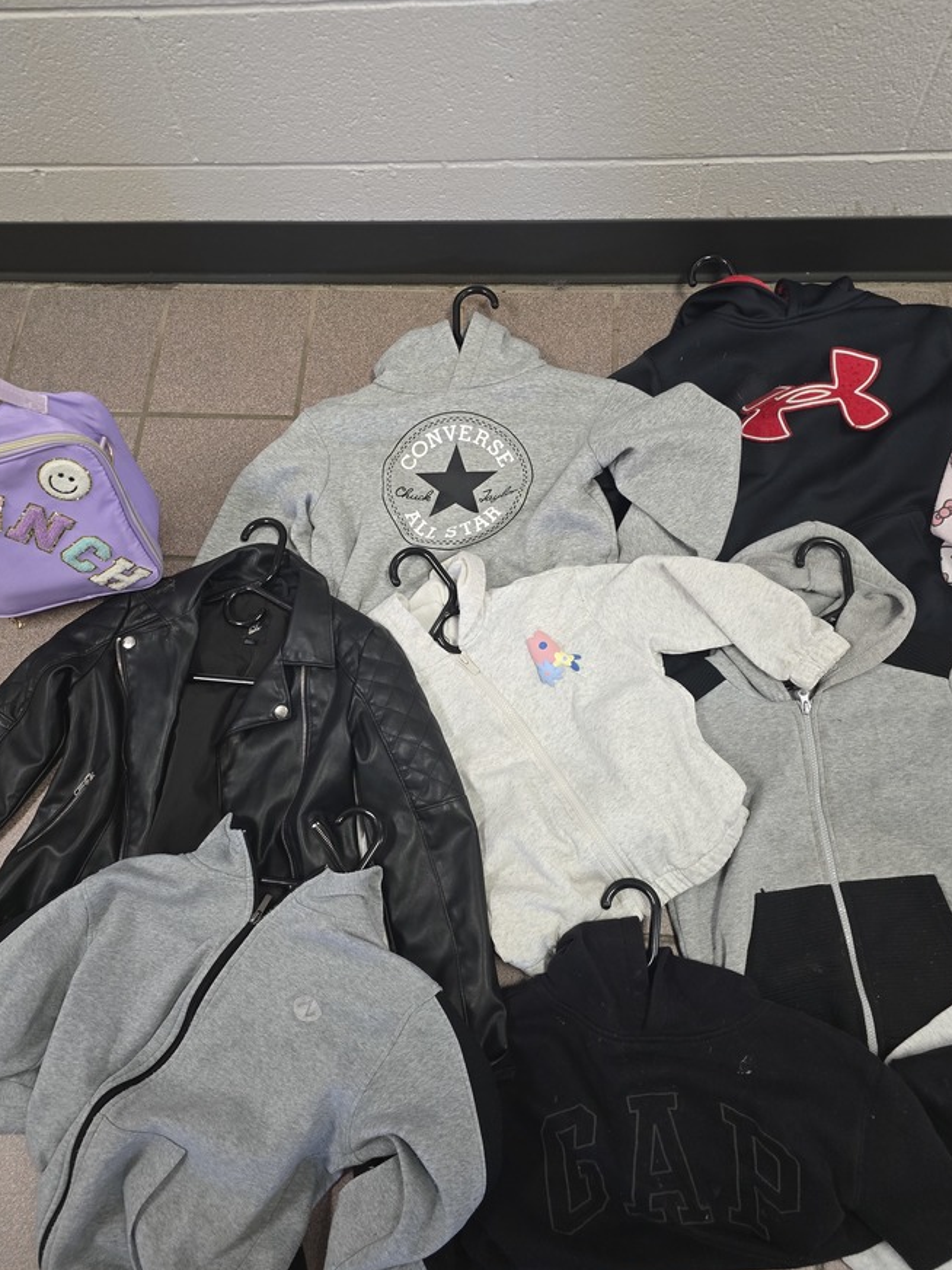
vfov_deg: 65.3
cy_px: 629
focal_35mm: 27
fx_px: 990
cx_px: 457
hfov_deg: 51.3
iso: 640
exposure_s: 1/120
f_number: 1.7
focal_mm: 6.3
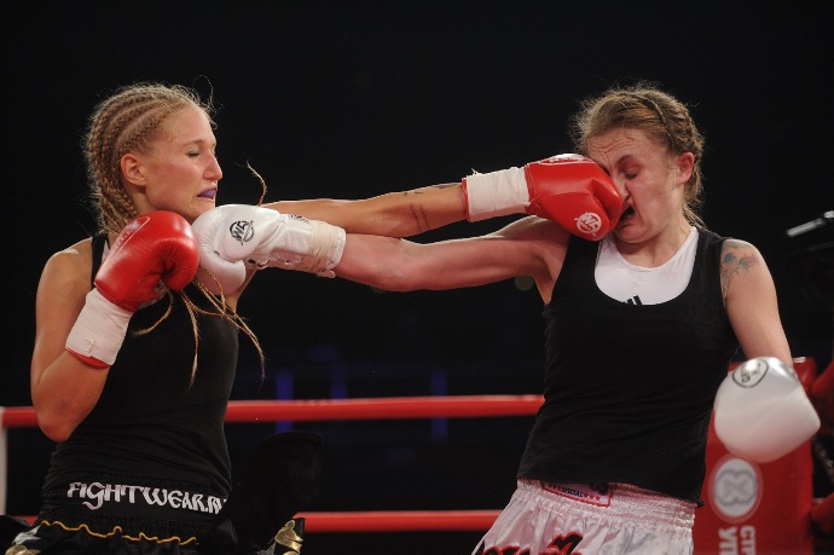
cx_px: 417
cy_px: 278
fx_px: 2546
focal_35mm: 110
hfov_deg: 18.6
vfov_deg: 12.4
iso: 2500
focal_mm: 110
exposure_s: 1/1250
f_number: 2.8
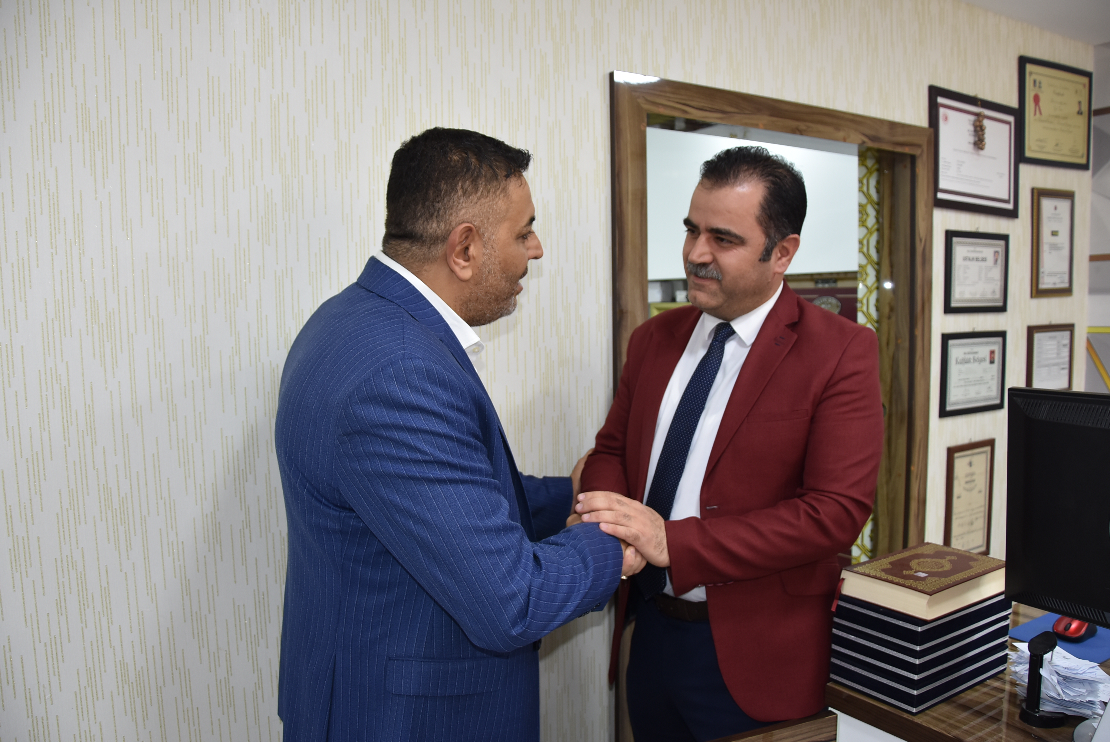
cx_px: 555
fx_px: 833
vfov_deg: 48.0
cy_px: 371
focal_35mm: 27
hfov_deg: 67.3
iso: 400
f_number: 3.5
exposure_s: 1/125
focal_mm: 18
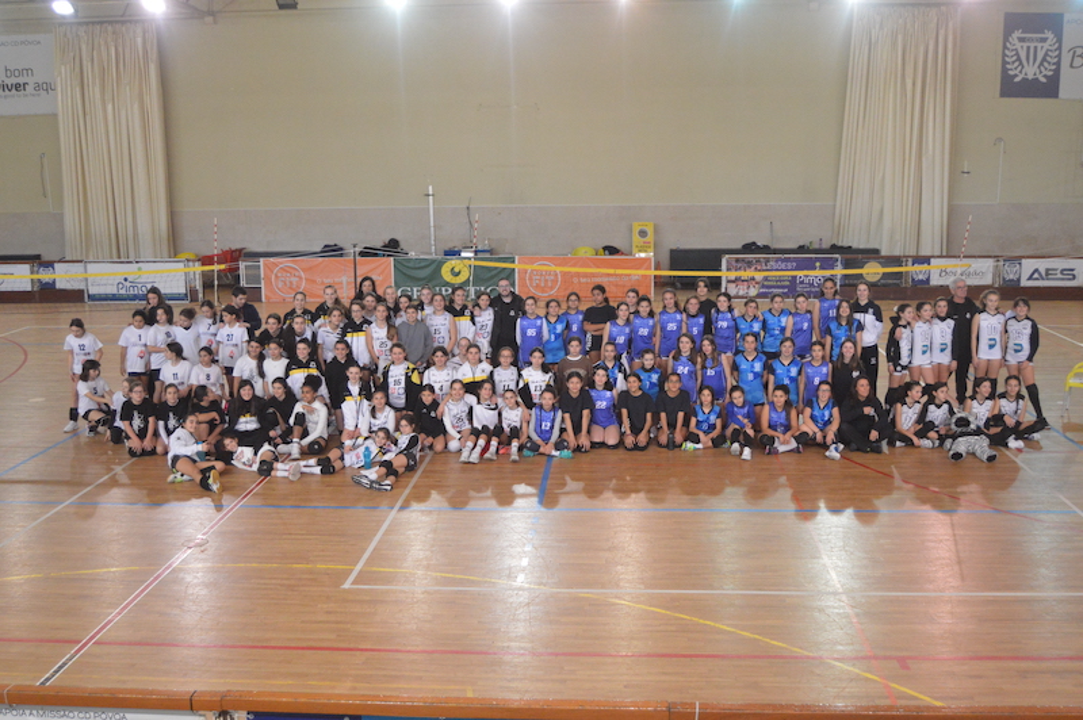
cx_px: 542
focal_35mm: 34
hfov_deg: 55.1
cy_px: 360
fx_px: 1037
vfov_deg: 38.3
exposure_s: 1/400
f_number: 3.8
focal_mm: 23
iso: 3200
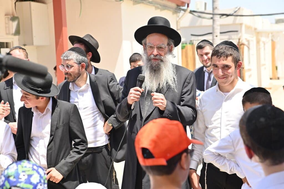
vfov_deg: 19.4
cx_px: 142
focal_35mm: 70
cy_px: 94
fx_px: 552
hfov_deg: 28.9
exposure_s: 1/800
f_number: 4.5
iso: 250
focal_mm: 70
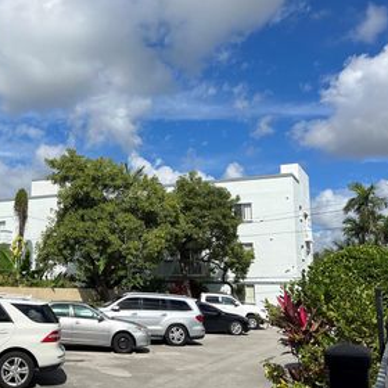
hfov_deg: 39.6
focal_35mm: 41
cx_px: 90
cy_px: 191
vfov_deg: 40.9
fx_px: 520
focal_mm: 5.7
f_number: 1.5
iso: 50
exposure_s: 1/9434
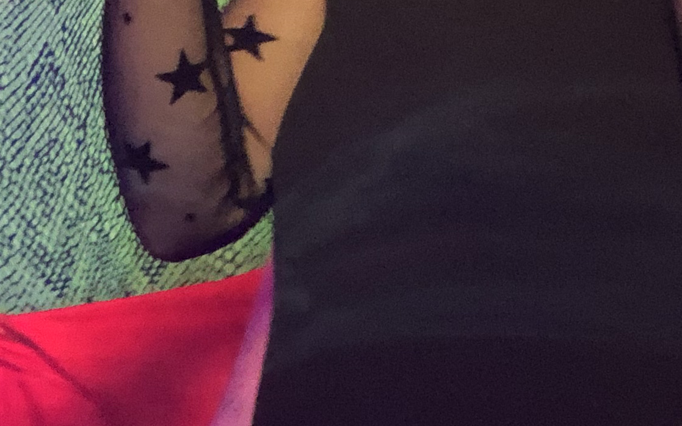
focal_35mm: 218
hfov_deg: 9.6
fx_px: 4052
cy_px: -202
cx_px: 224
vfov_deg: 6.0
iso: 640
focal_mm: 6.6
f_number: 2.8
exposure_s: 1/50
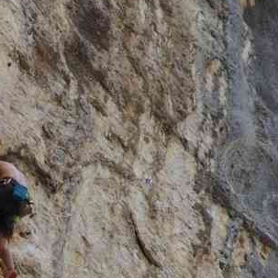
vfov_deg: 1.4
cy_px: 205
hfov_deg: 1.4
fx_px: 11448
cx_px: -50
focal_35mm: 1260
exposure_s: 1/320
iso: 3200
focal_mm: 300
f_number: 9
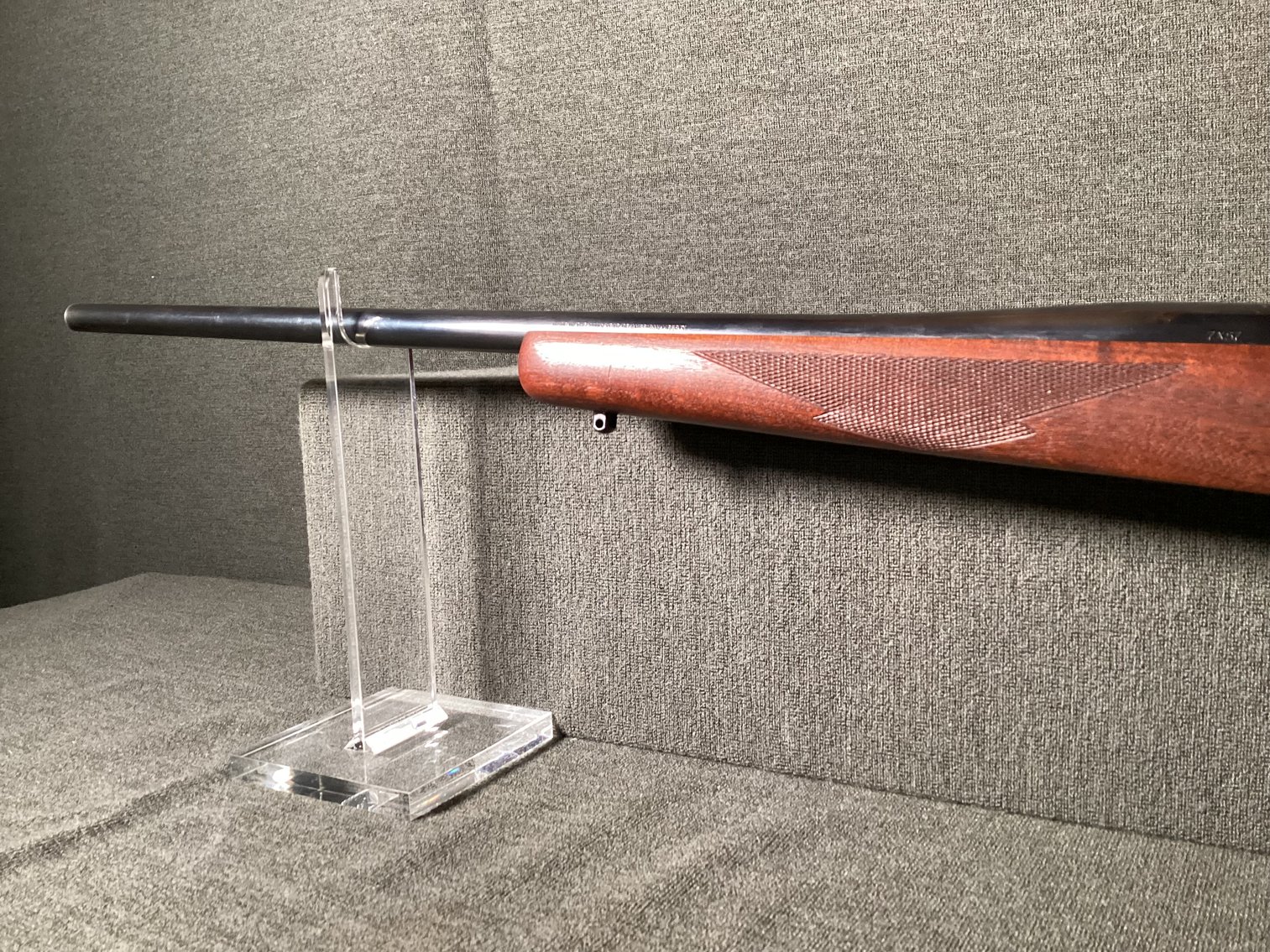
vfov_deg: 45.4
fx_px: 1137
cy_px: 476
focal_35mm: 31
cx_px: 635
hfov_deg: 58.3
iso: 320
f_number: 2.4
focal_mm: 3.3
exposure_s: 1/33
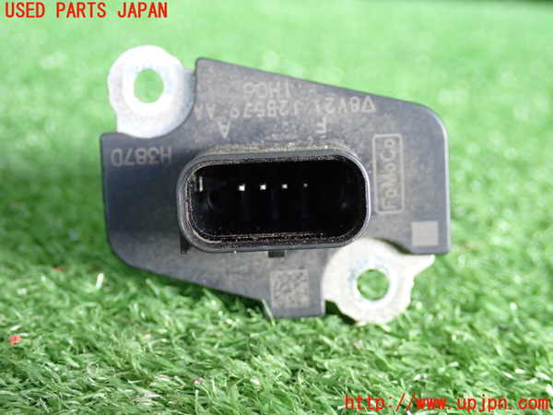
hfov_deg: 31.2
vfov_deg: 23.7
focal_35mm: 62
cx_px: 276
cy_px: 208
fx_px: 990
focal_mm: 11.09
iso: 640
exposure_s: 1/60
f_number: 3.6
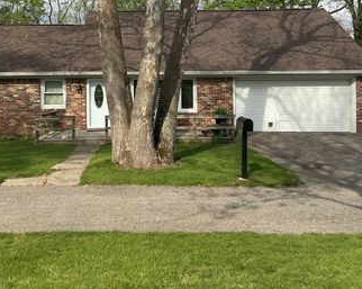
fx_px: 471
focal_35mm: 44
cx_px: 148
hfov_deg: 41.9
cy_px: 83
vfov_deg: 33.6
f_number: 1.8
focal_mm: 3
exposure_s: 1/1490
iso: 25
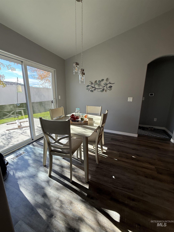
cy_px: 116
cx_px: 87
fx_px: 94
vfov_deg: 102.1
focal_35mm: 14
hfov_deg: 85.7
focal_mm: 2.22
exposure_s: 1/141
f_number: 2.2
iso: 64
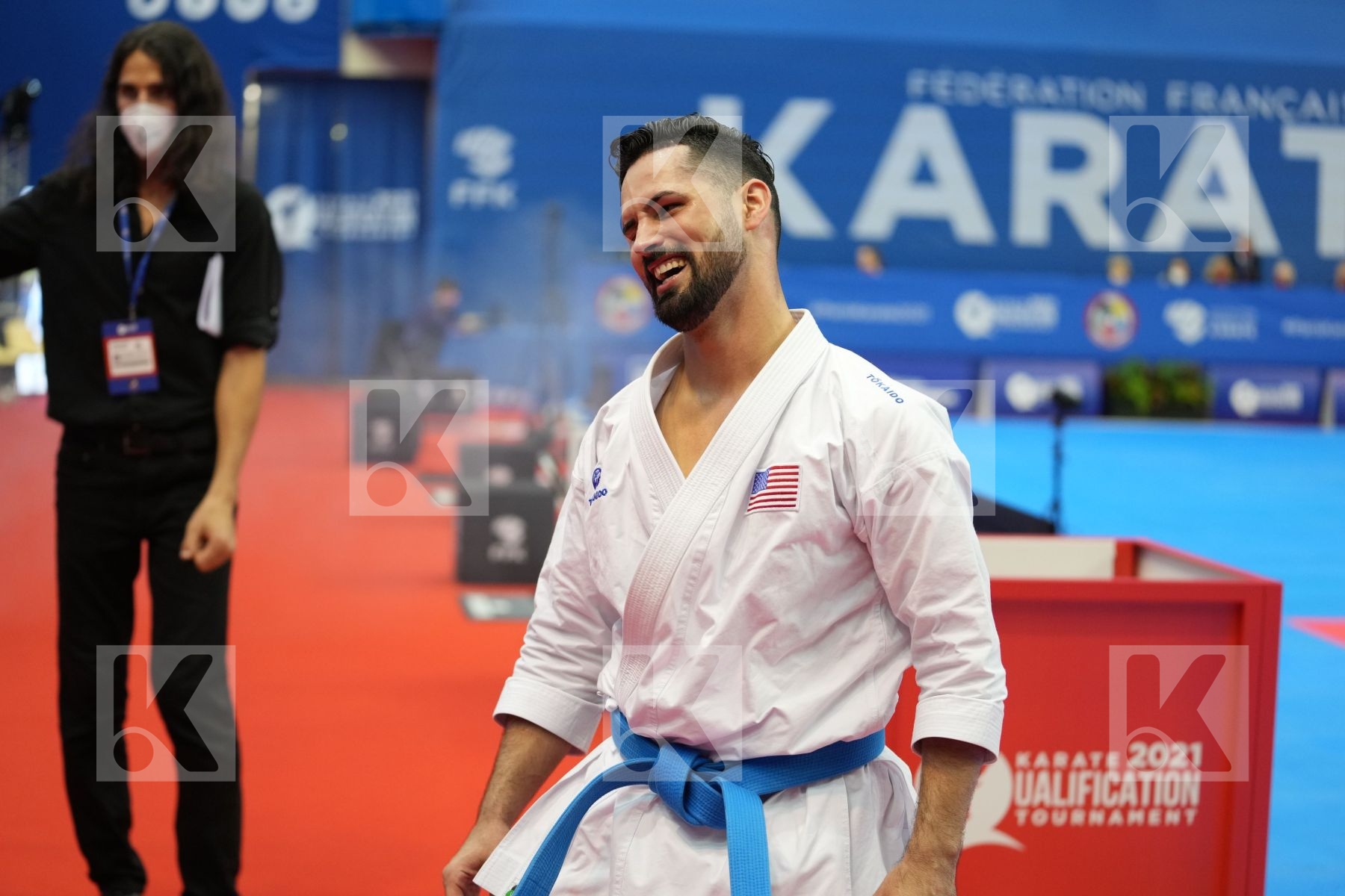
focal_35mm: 70
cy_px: 448
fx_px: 2615
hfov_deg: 28.8
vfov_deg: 19.5
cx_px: 672
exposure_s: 1/500
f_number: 2.8
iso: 2000
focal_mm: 70
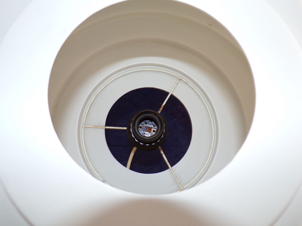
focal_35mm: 24
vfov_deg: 56.8
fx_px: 209
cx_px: 151
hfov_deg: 71.6
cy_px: 113
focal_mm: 4.3
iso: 80
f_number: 3
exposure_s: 1/34
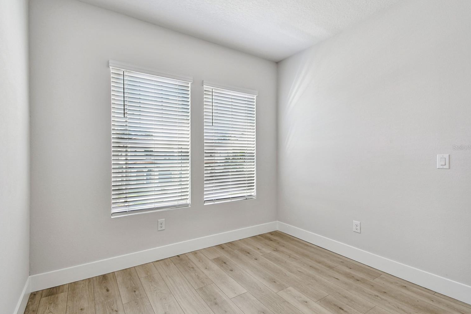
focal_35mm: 16
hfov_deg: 96.7
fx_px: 209
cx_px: 229
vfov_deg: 73.6
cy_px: 147
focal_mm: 10
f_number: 7.1
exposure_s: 1/50
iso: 100
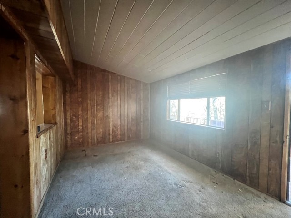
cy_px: 109
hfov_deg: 106.2
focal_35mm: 13
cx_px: 146
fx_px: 109
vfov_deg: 89.9
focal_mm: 1.57
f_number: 1.8
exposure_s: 1/41
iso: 1000
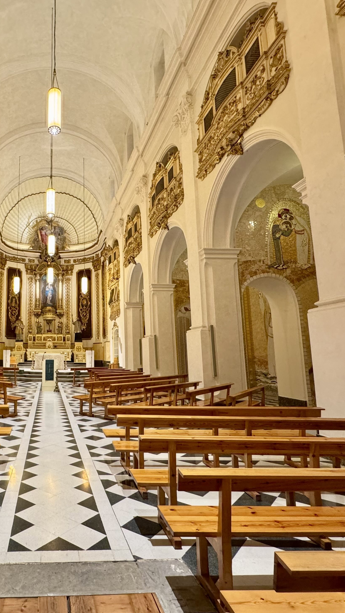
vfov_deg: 83.8
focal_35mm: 21
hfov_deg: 49.5
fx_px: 342
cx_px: 55
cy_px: 307
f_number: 2.2
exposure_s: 1/65
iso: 320
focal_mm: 2.22
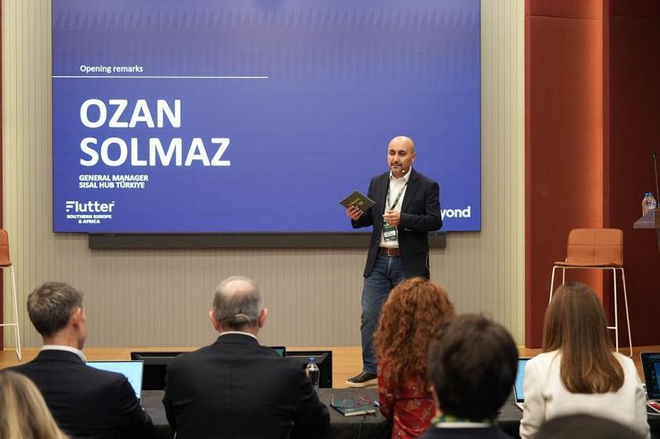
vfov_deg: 27.0
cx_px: 330
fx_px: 916
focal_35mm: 50
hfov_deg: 39.6
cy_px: 220
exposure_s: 1/125
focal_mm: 50
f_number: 2.8
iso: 1000
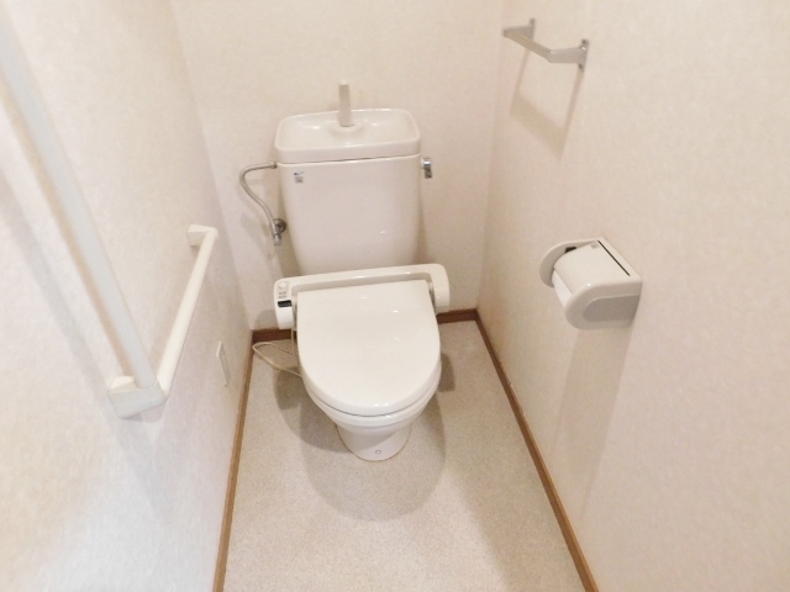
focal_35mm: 23
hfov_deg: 73.9
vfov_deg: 58.9
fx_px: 525
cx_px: 395
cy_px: 296
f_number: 3
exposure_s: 1/13
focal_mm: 4
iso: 400
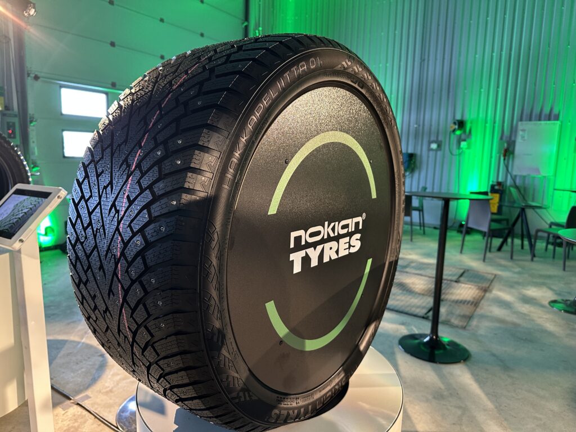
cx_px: 288
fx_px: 399
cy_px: 216
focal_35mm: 24
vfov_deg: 56.8
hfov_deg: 71.6
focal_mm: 6.86
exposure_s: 1/50
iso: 320
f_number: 1.78
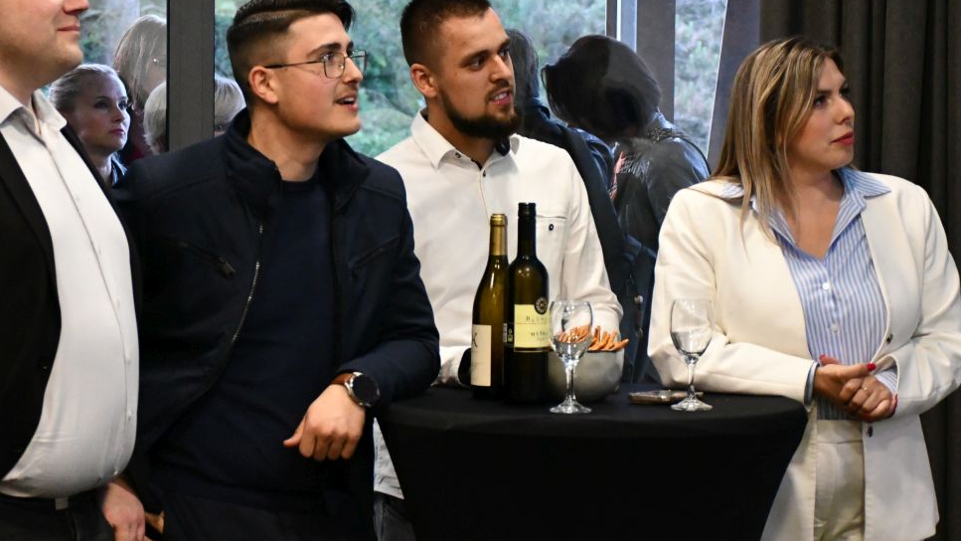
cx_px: 383
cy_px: 278
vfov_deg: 10.4
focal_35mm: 117
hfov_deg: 18.3
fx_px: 2981
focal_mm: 50
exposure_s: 1/60
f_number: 4.8
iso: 5000
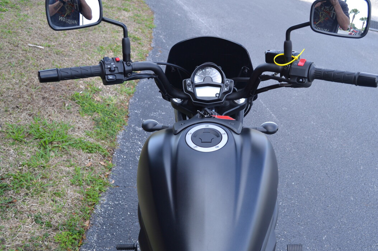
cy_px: 123
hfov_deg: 47.4
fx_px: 430
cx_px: 204
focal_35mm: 41
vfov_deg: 32.6
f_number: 5.6
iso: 160
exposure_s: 1/125
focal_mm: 24
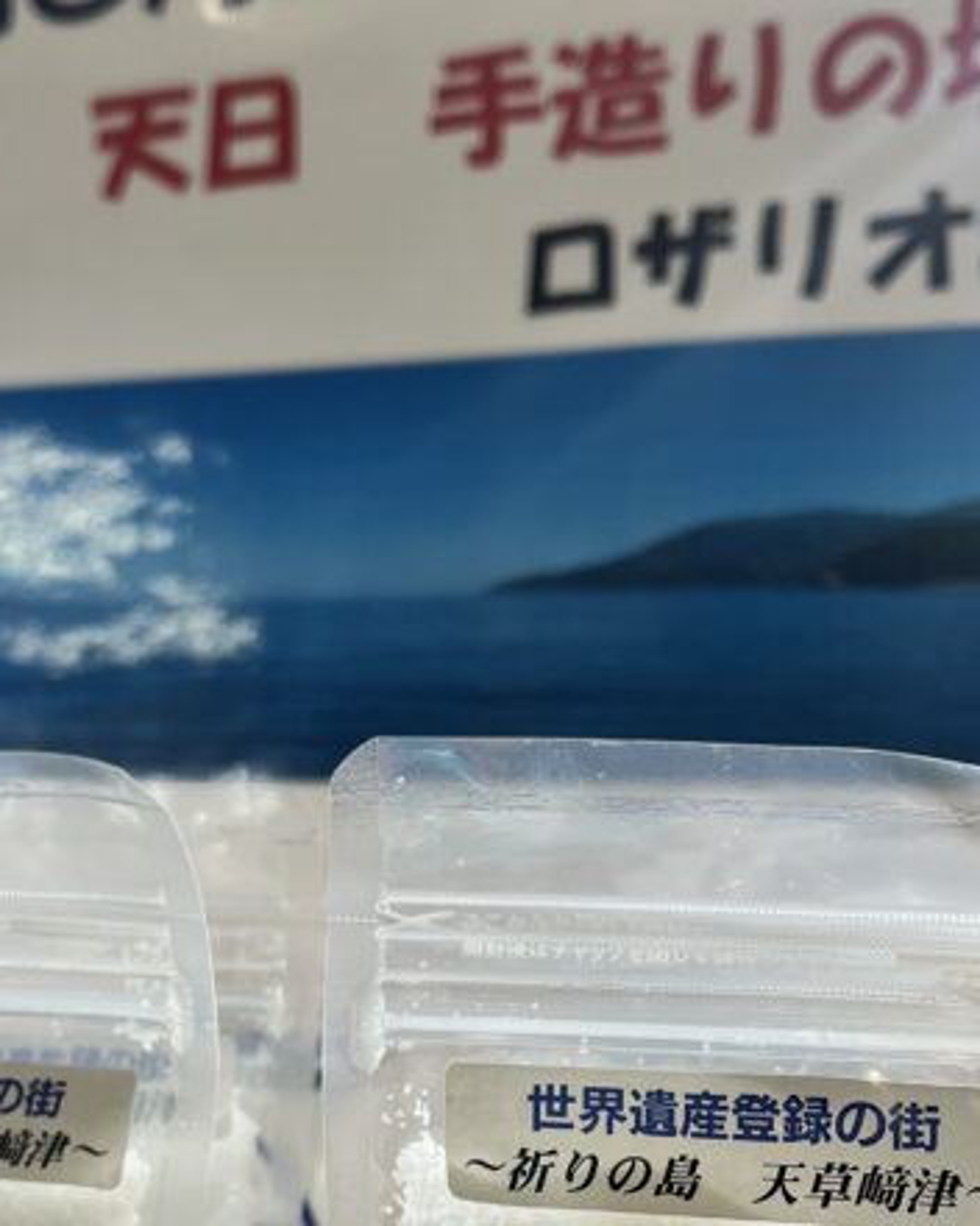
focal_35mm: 59
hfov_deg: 25.6
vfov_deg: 31.6
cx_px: 267
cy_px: 869
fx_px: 2139
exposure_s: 1/120
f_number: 1.6
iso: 64
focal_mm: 5.1
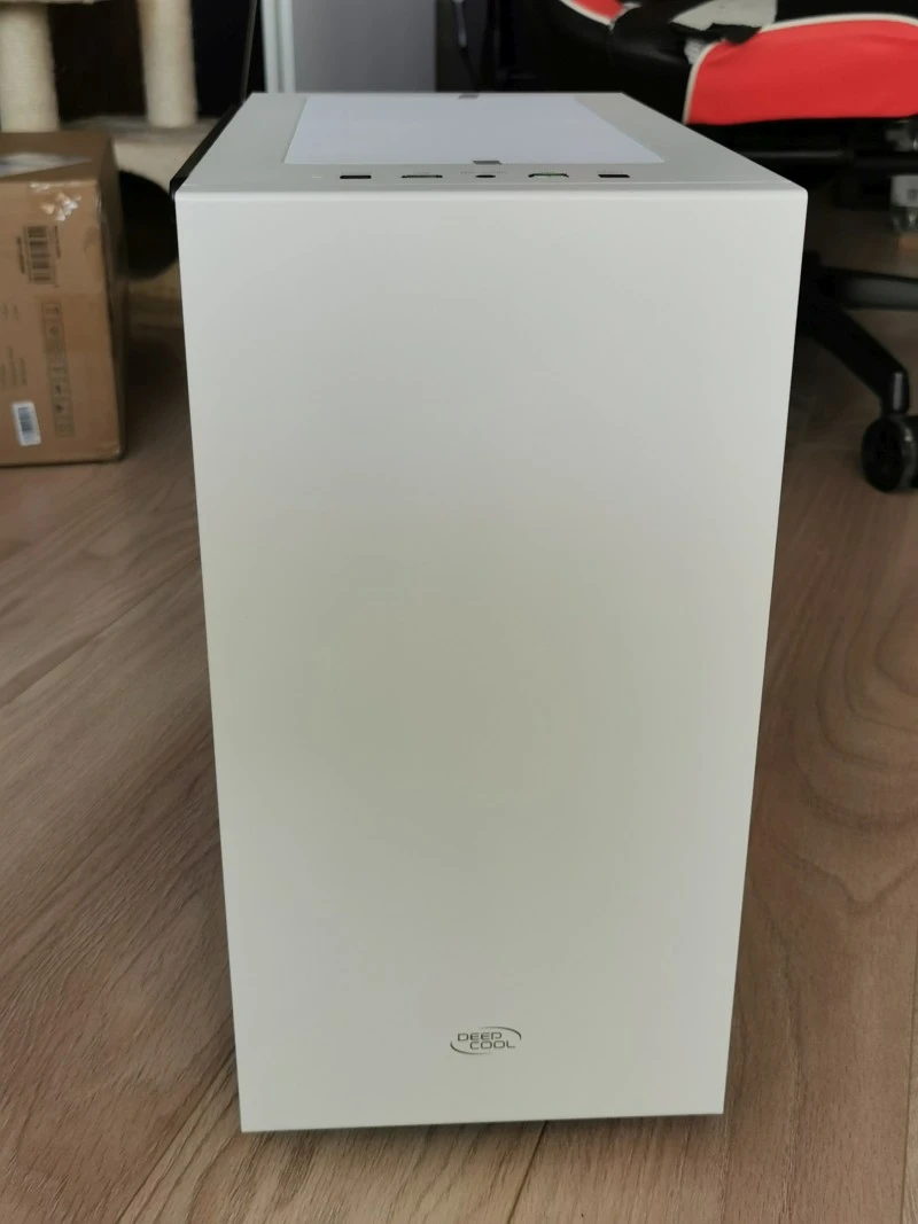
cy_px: 612
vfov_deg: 44.8
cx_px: 459
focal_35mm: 42
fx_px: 1485
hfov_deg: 34.3
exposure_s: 1/100
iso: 50
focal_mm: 5.56
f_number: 1.6
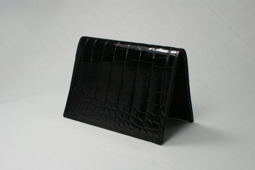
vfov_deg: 25.7
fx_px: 372
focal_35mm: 52
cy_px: 85
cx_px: 128
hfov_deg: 37.9
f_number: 5.6
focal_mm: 35
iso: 100
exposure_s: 1/60
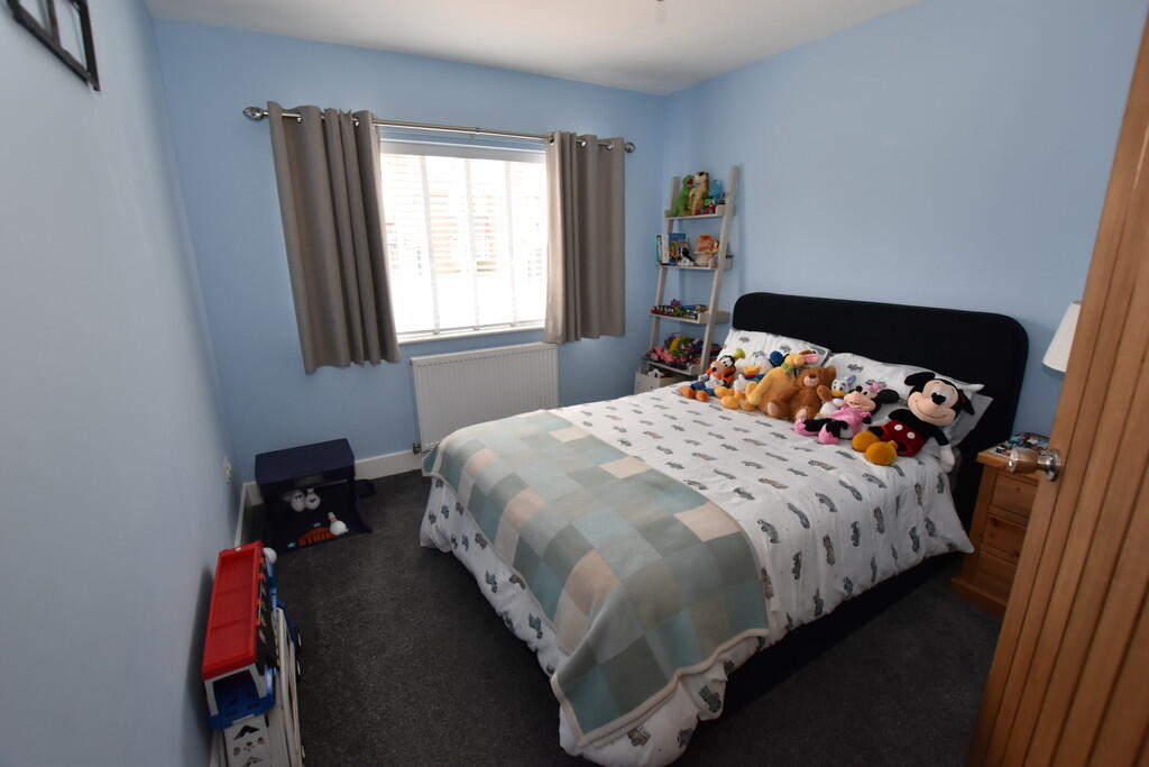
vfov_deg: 77.3
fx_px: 479
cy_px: 384
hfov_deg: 100.4
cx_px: 574
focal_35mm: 15
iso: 800
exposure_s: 1/125
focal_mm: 10
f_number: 5.6
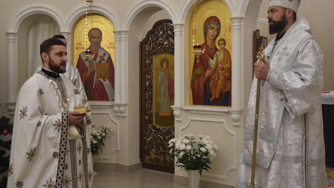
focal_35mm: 43
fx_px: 377
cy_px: 79
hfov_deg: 47.8
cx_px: 167
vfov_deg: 28.0
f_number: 3.8
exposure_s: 1/40
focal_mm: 27
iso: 450
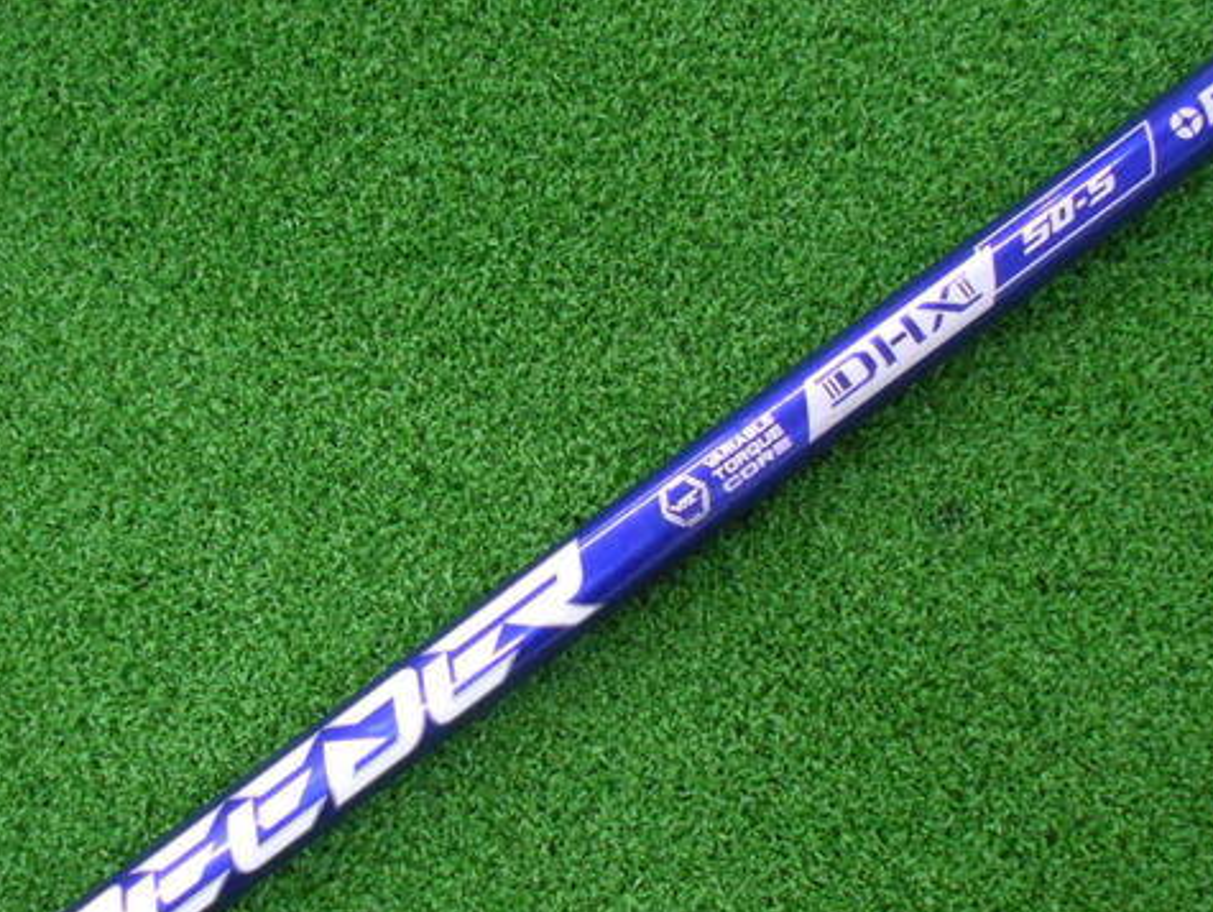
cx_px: 598
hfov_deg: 52.6
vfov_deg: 40.5
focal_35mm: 35
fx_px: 1227
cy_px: 570
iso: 800
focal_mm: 4.6
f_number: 3.2
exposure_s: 1/80
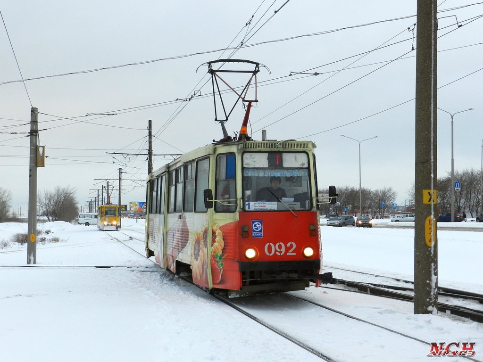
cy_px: 181
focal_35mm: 53
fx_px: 740
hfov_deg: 36.2
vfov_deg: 27.5
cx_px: 242
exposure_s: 1/200
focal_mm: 9.4
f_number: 4.4
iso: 160
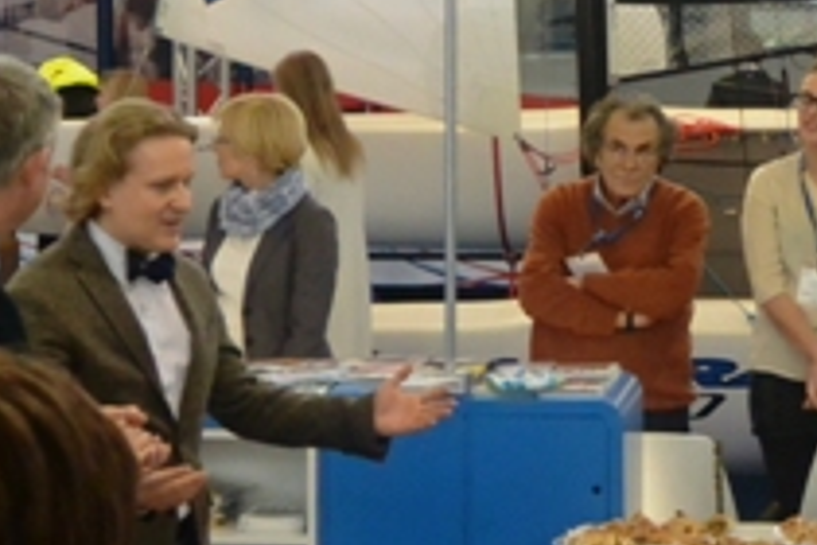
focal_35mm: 119
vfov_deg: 11.4
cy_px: 53
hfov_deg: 16.9
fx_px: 2700
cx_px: 751
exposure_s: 1/500
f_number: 4
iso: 1600
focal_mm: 14.5
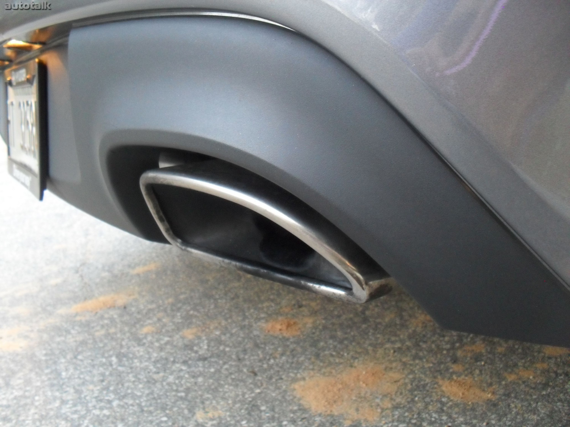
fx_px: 576
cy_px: 214
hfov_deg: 52.6
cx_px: 285
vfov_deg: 40.7
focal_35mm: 35
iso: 320
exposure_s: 1/15
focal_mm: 6.3
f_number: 3.2
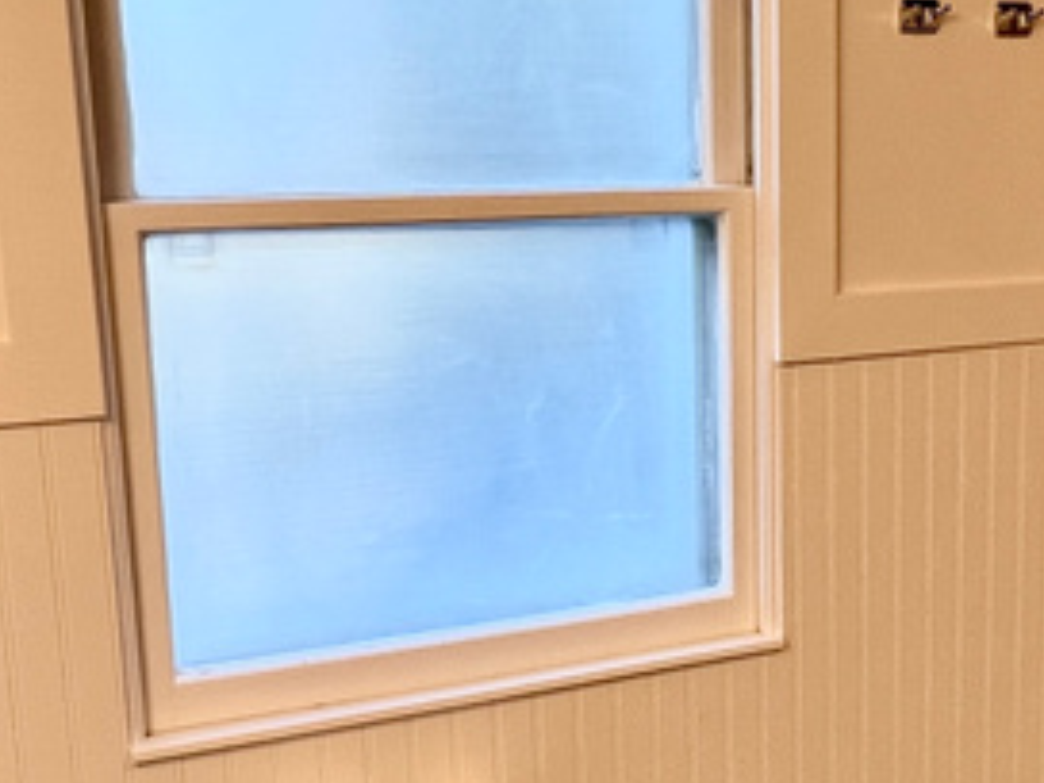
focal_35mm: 49
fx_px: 1478
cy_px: 395
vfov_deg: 29.7
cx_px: 833
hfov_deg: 37.5
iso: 80
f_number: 1.8
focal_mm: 1.57
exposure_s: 1/120
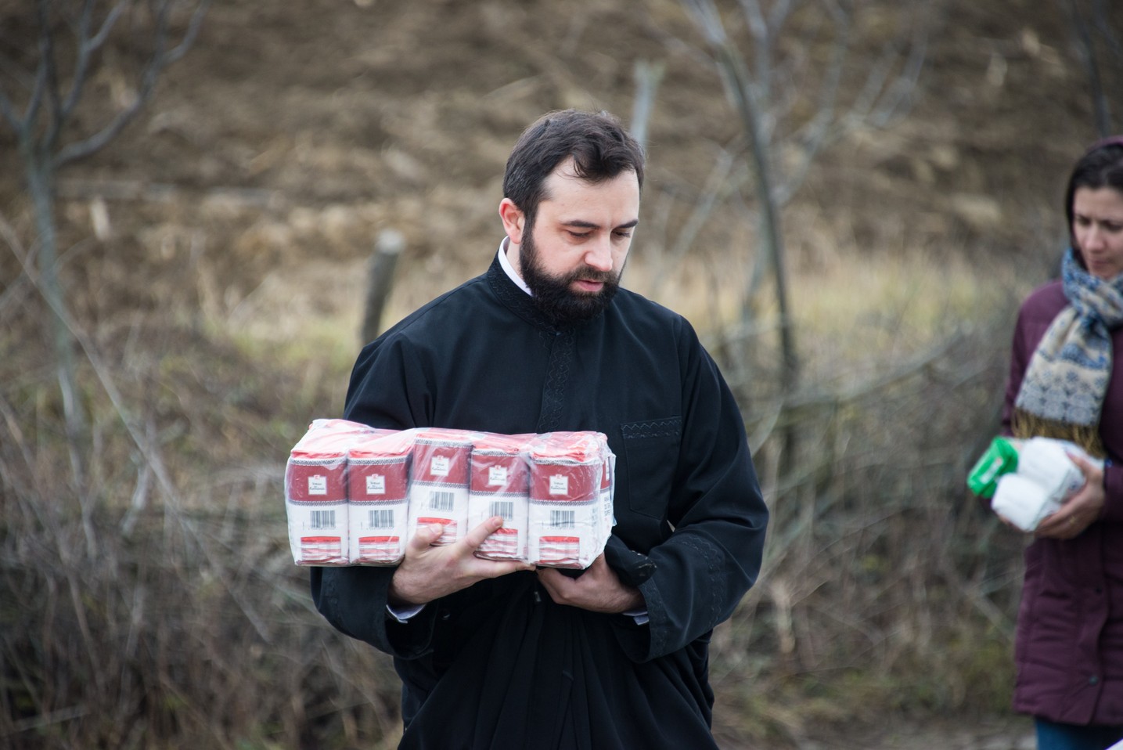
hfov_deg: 6.9
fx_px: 9362
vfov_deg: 4.6
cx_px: 562
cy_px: 375
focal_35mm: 300
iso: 1250
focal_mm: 300
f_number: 5.6
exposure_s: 1/500
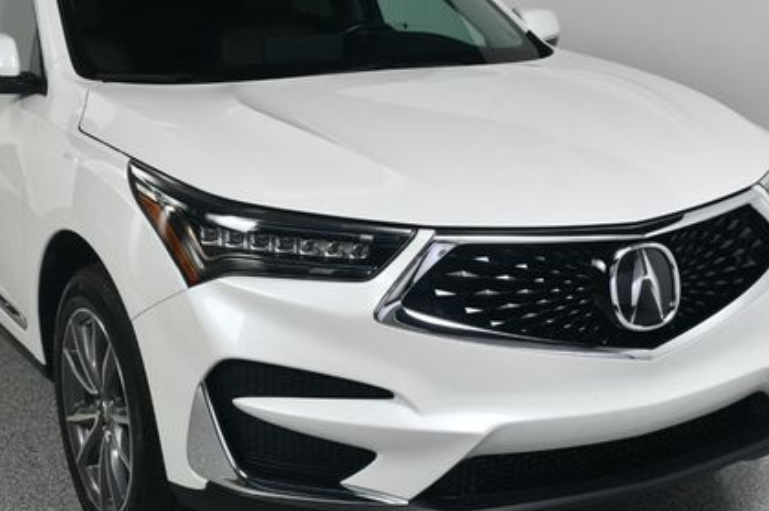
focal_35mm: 61
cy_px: 214
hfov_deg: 32.8
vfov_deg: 22.2
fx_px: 1301
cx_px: 320
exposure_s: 1/160
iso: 100
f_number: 13
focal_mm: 27
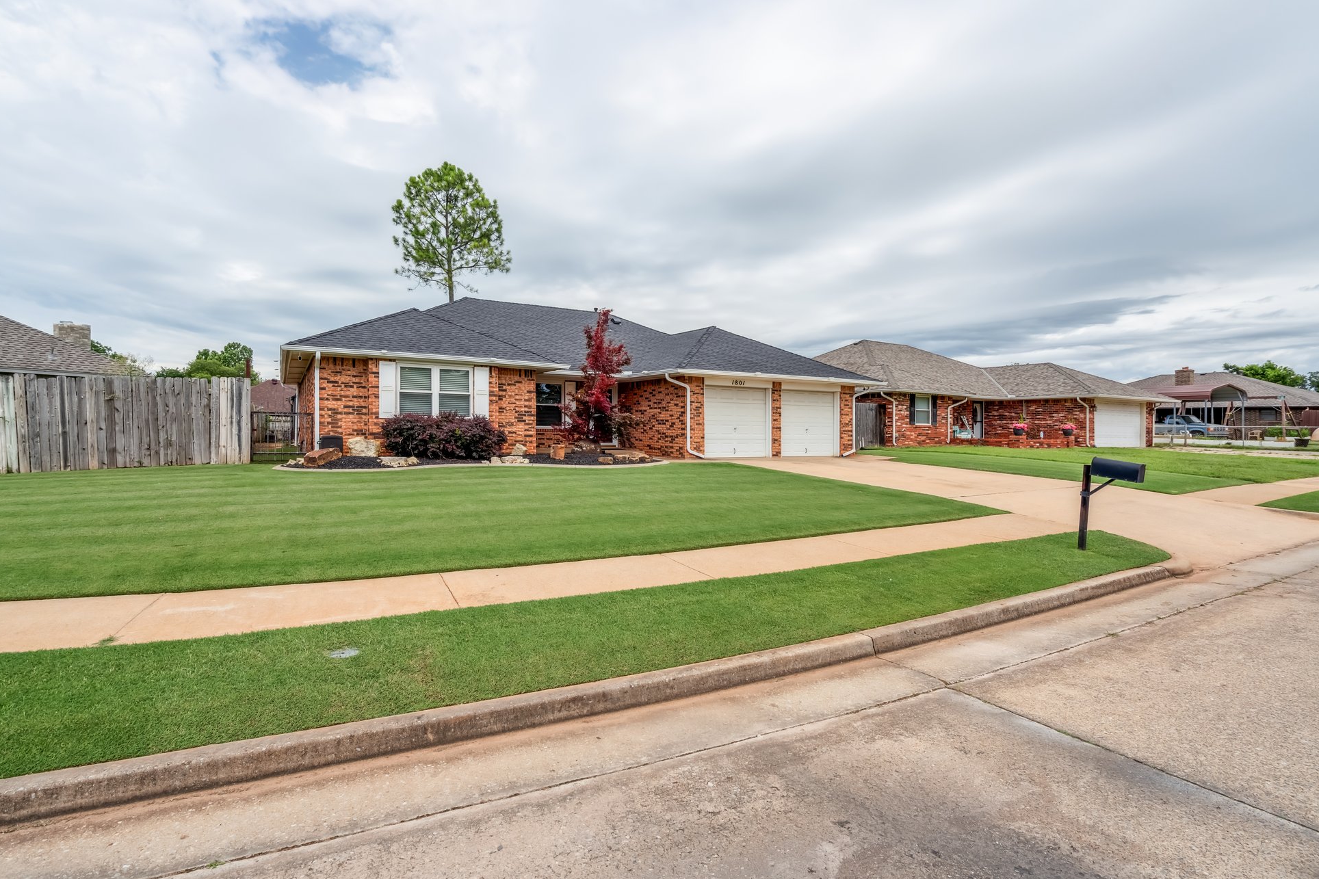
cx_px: 630
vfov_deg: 70.4
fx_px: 623
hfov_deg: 93.2
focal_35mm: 17
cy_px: 445
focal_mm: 16
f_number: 7.1
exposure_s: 1/800
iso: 200
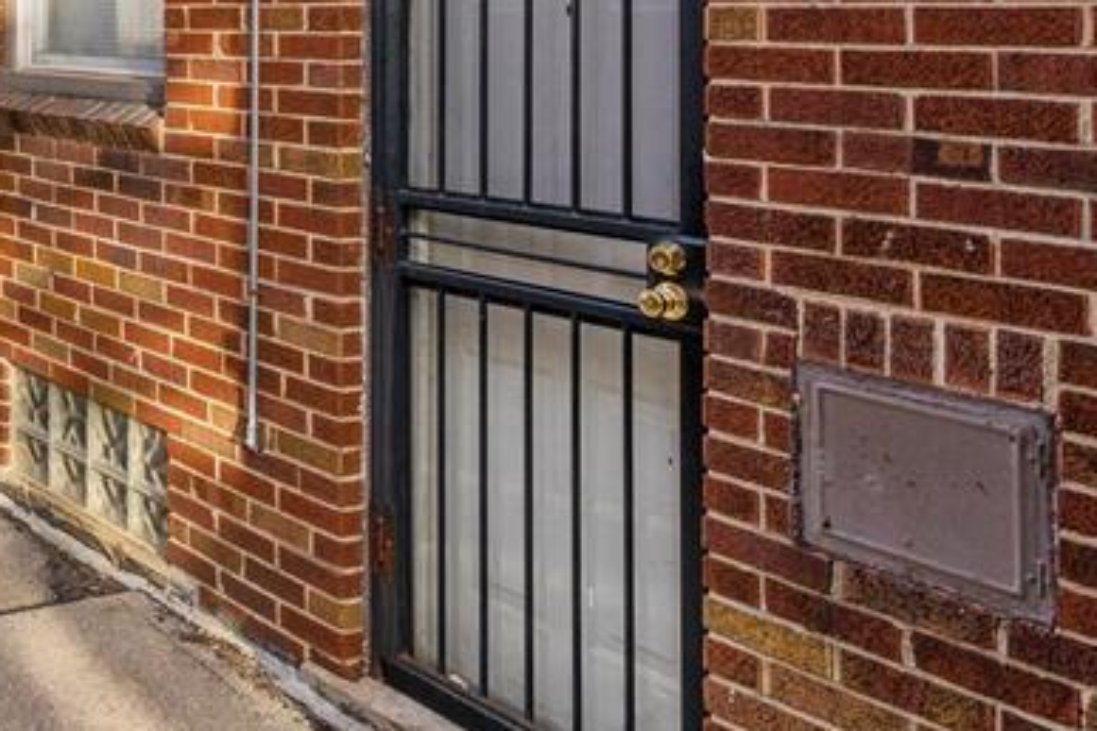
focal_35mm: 45
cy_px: -14
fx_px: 1371
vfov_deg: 27.9
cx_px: -241
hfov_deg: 34.3
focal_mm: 17
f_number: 8
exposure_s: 1/320
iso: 200
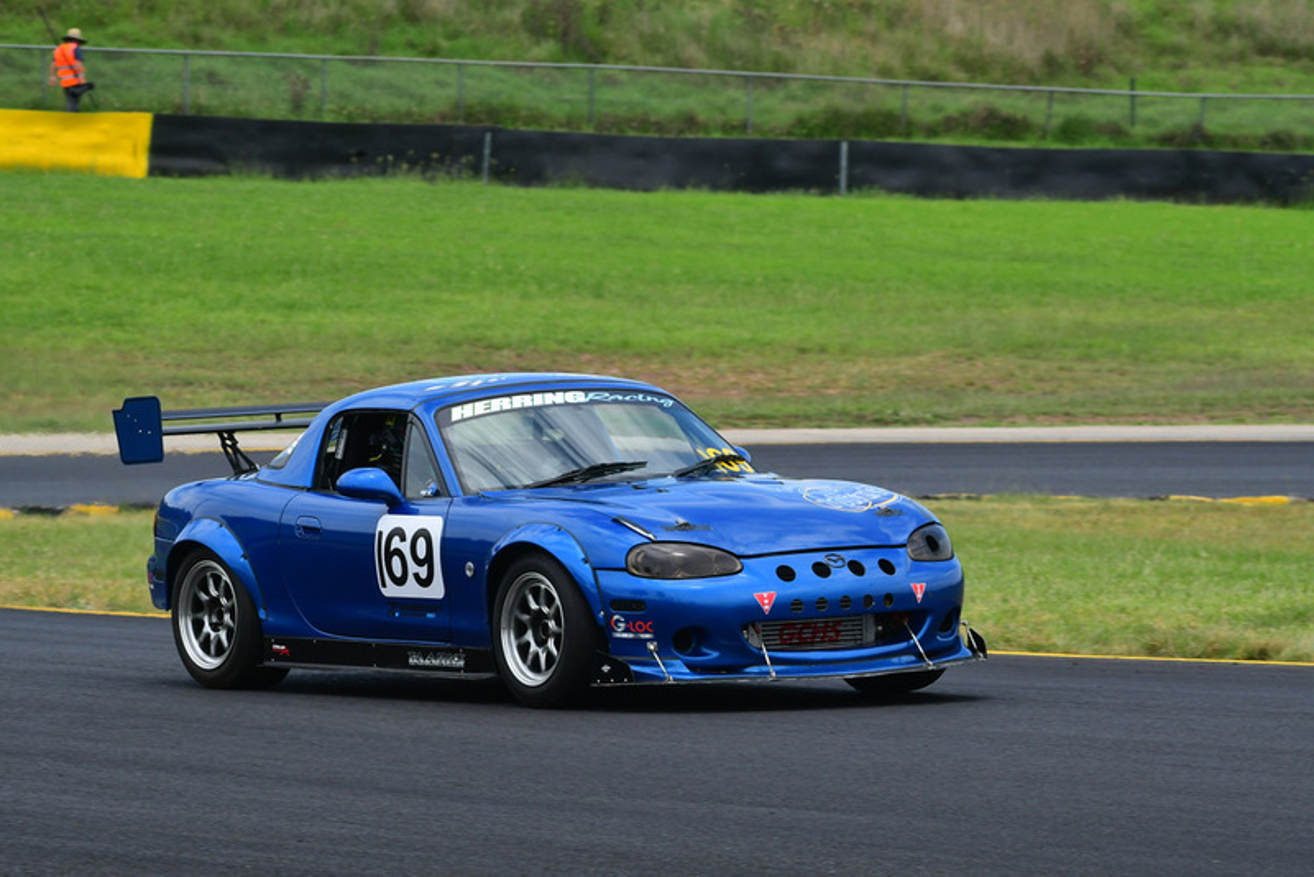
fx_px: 10953
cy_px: 438
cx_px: 657
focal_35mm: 300
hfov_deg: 6.9
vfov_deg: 4.6
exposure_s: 1/640
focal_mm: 200
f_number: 11
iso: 640
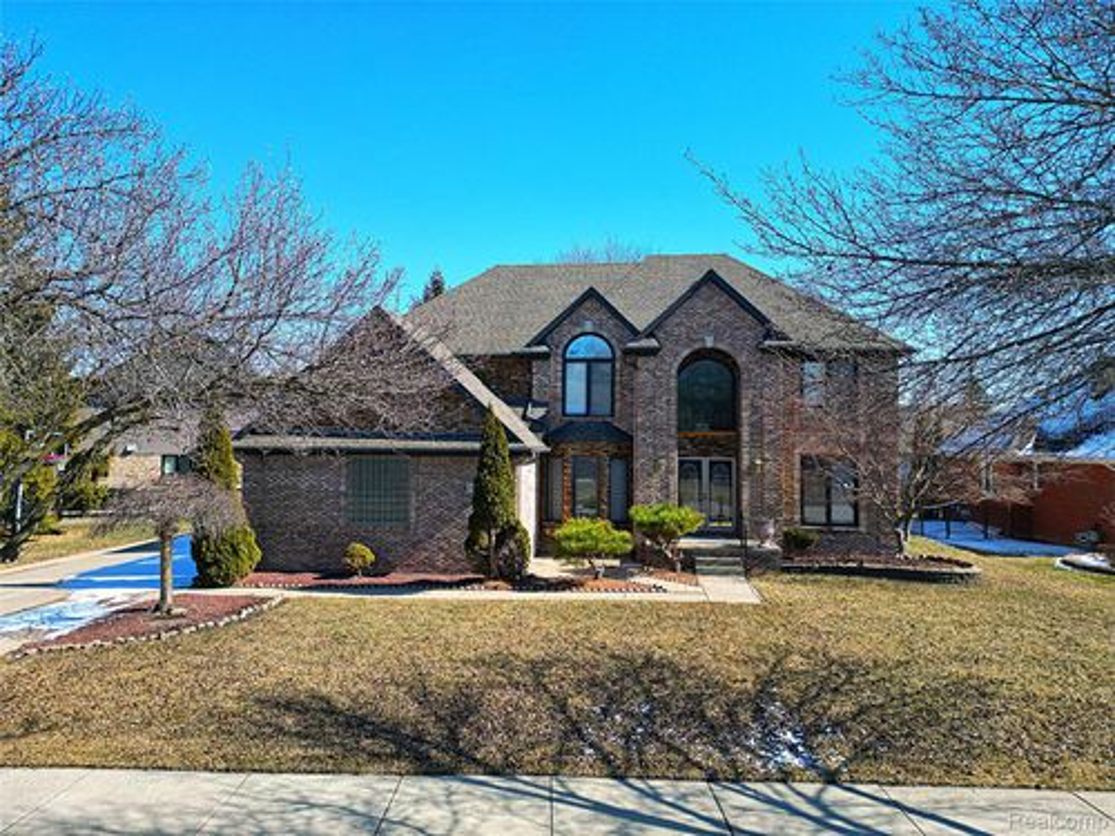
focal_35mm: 24
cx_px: 558
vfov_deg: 56.8
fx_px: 773
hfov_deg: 71.6
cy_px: 418
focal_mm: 6.7
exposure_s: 1/1600
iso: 130
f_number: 1.7
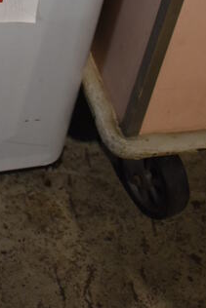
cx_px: -60
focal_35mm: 108
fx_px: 930
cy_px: -81
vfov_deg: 17.7
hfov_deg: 12.3
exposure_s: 1/125
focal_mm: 25
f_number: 4
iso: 1100
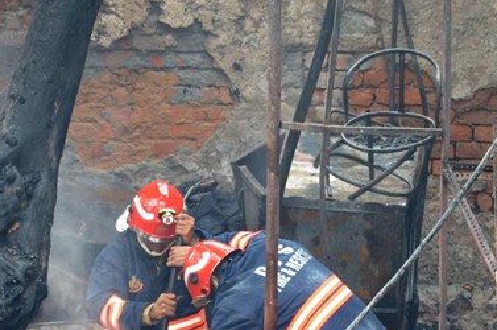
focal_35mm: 334
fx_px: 4604
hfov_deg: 6.2
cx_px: 223
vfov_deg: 4.1
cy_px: 297
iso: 1800
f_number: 7.1
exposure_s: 1/160
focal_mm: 105
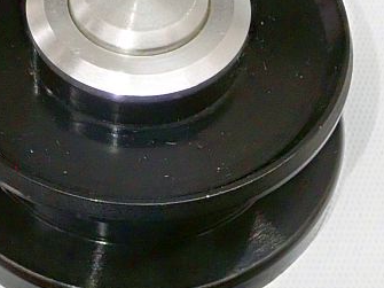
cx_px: 116
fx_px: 1220
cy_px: 154
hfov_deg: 17.8
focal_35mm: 110
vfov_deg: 13.5
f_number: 4.5
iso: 1000
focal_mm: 8.41
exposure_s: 1/50
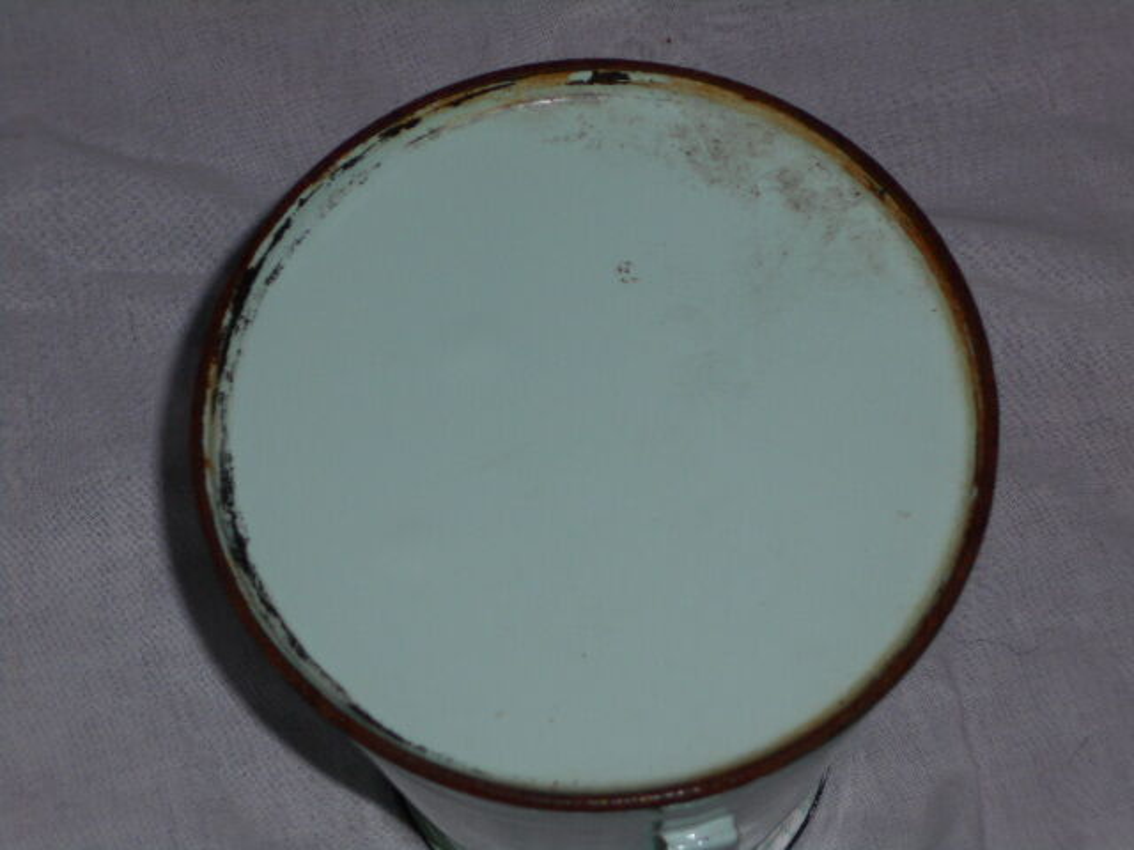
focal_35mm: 113
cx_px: 567
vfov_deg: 13.1
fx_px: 3702
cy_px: 425
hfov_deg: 17.4
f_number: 6
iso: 80
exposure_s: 1/60
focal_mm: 20.1
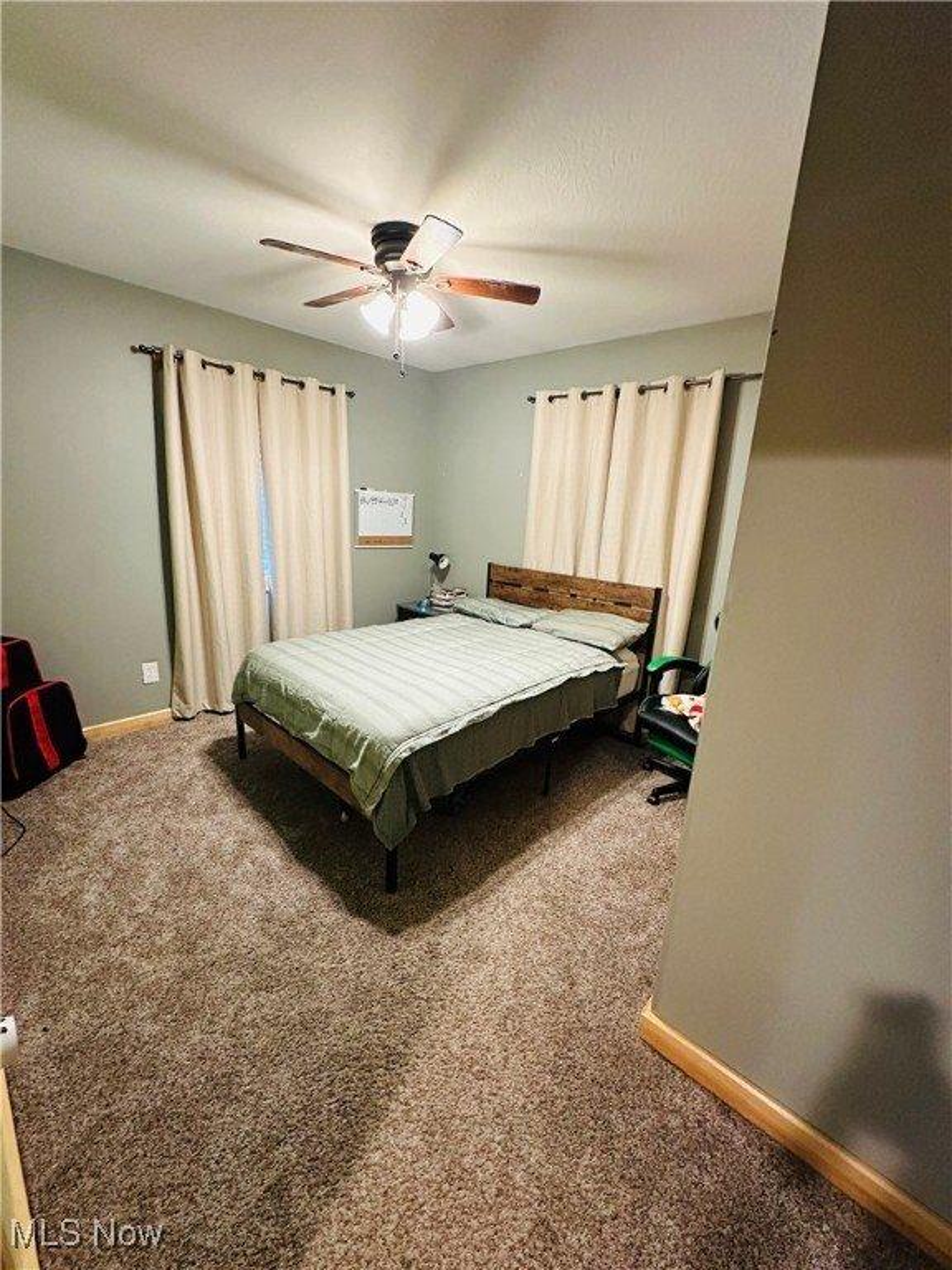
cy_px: 635
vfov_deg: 102.1
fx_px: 513
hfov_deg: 85.7
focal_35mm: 14
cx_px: 476
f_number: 2.2
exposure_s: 1/60
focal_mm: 2.22
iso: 800
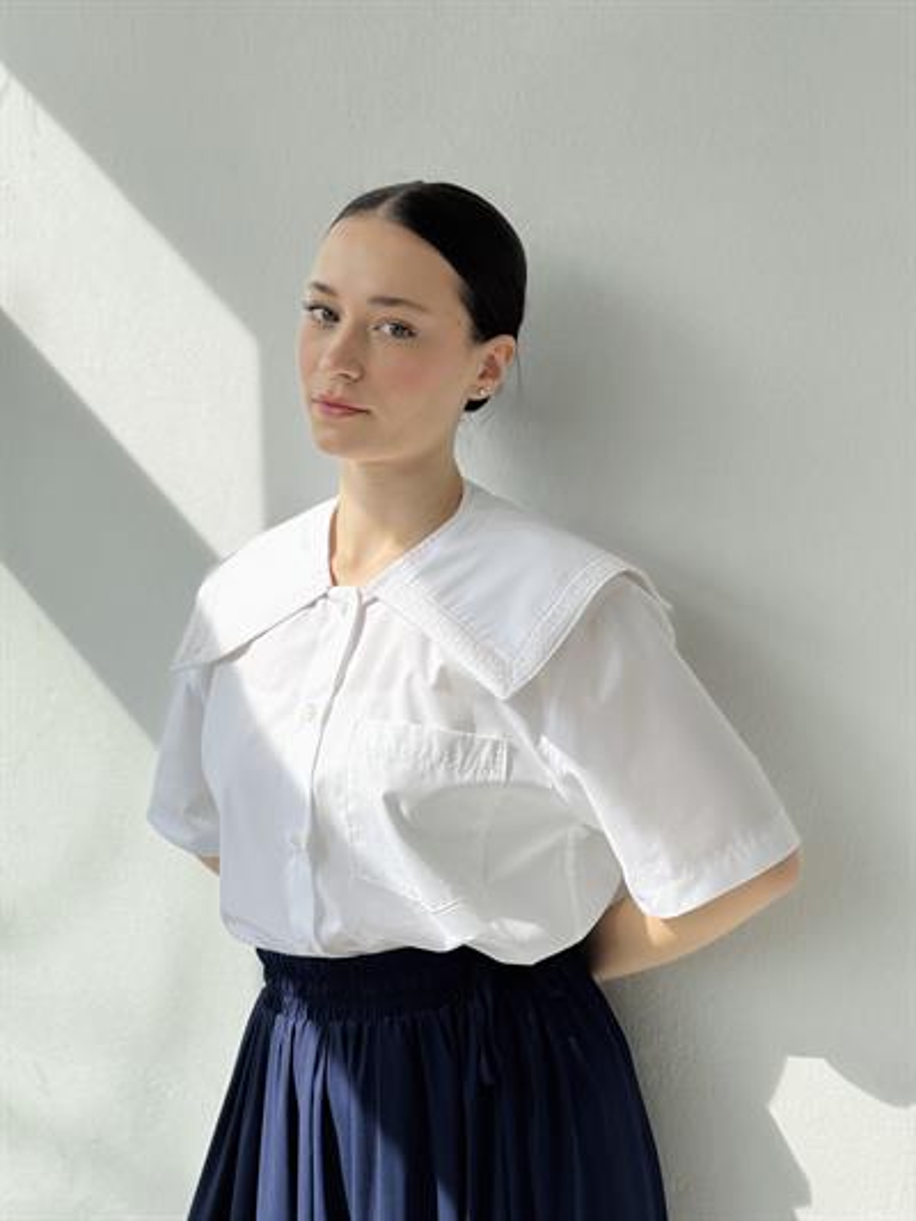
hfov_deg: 30.3
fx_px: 1693
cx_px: 458
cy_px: 610
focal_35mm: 48
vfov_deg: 39.6
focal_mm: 6.76
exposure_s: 1/2415
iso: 64
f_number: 1.78
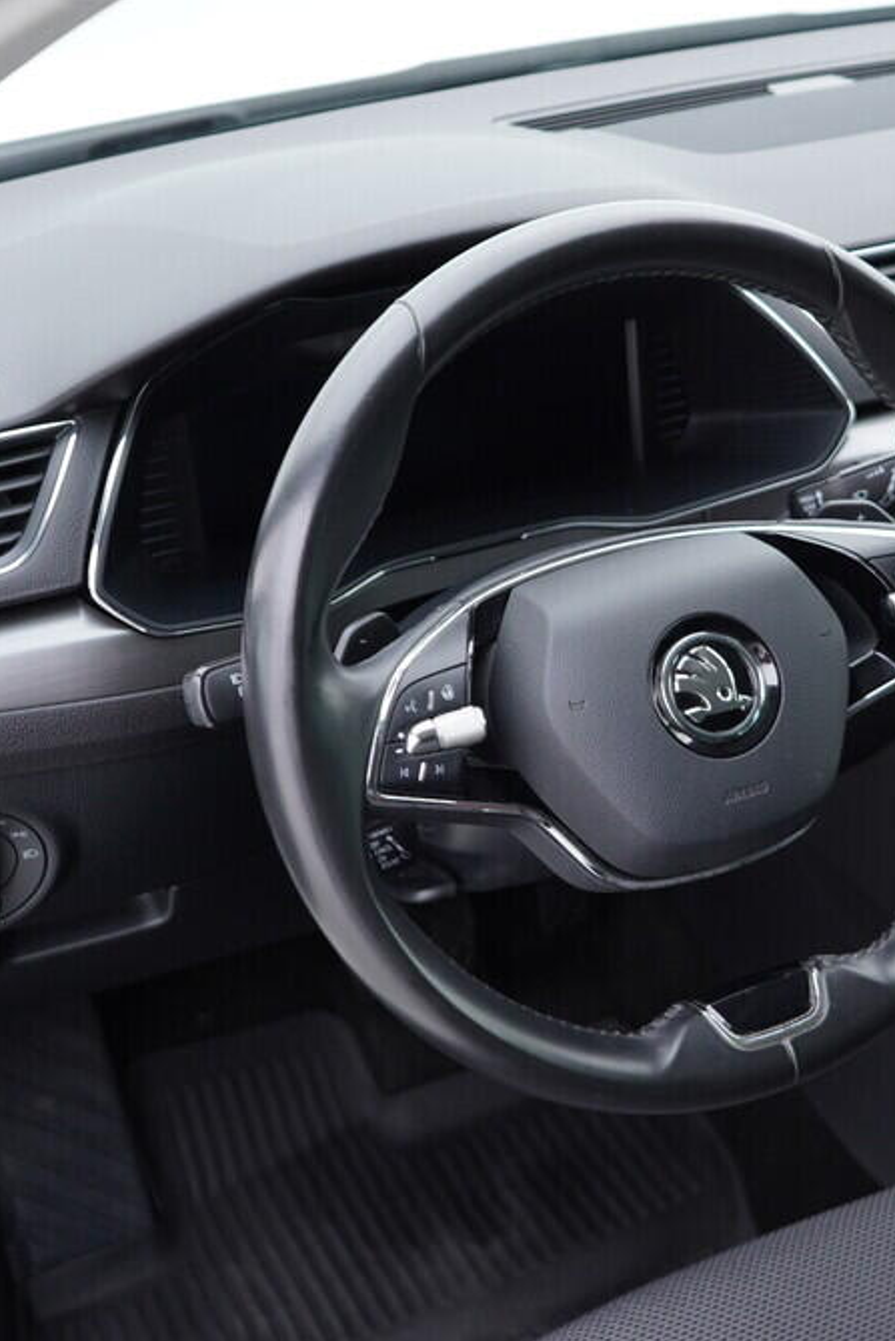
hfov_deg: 24.4
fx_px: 2050
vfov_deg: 36.2
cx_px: 665
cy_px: 663
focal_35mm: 55
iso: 200
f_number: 2.8
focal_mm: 24
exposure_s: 1/40
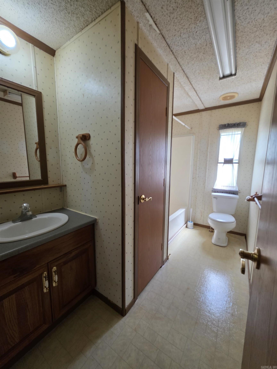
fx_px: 139
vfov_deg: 106.2
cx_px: 138
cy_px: 184
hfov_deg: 89.9
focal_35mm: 13
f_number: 1.9
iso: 250
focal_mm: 2.2
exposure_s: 1/120
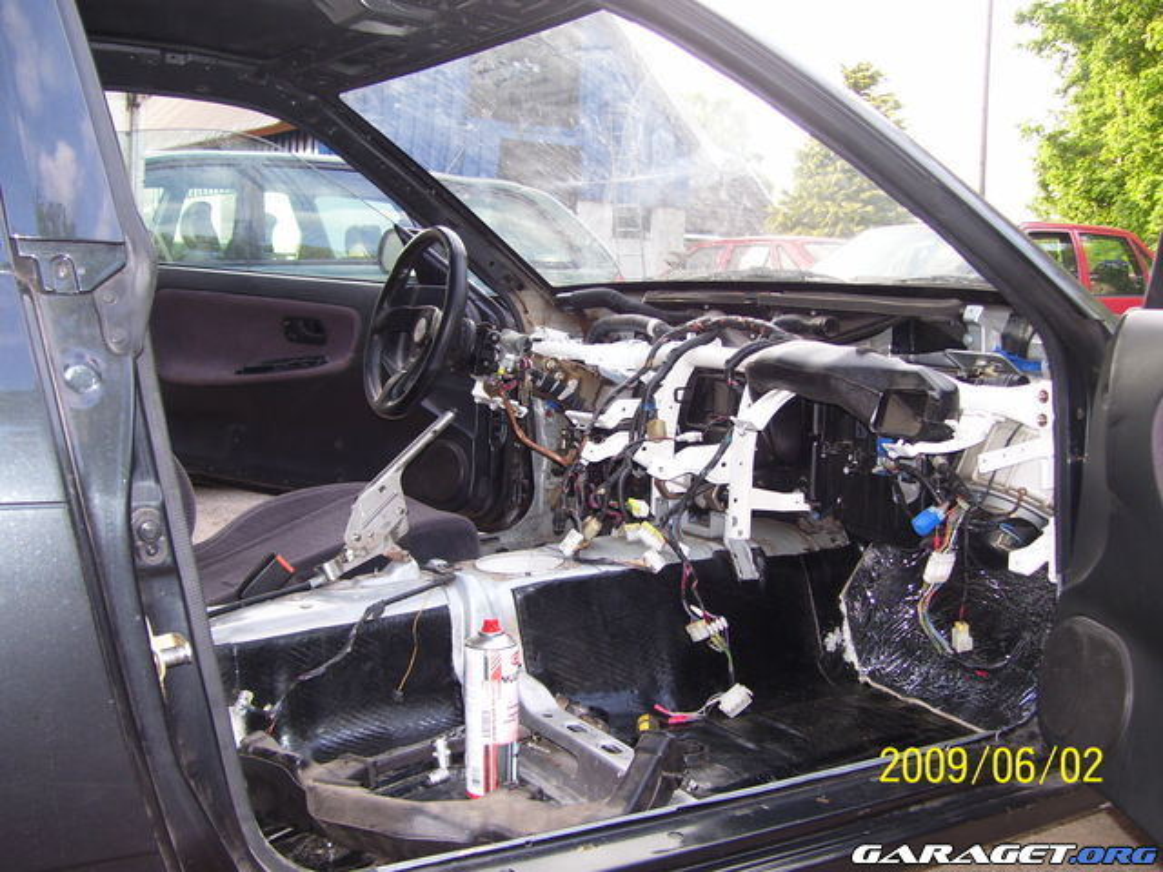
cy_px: 436
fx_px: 1243
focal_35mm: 37
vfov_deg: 38.7
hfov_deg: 50.1
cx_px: 582
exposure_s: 1/60
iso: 80
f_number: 2.7
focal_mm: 6
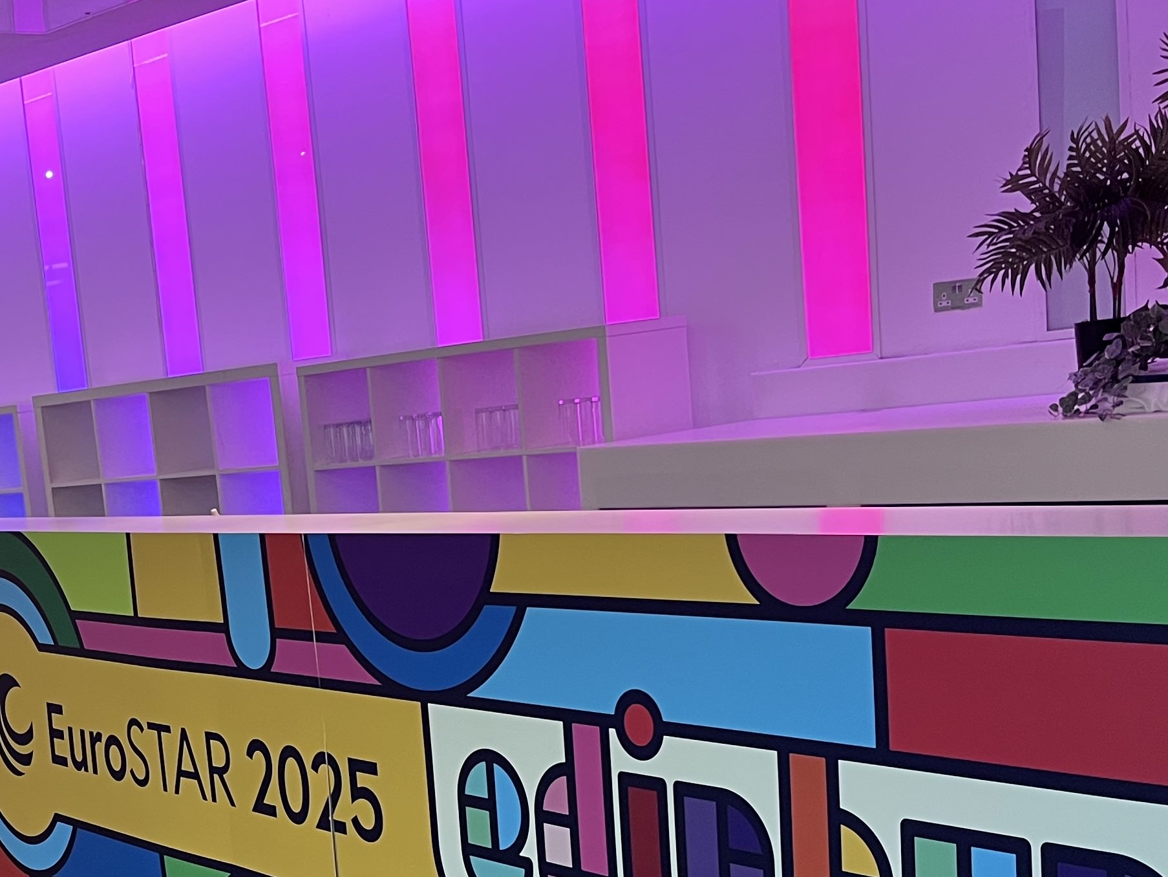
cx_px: 93
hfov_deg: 31.5
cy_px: 757
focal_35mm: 58
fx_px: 1957
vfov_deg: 24.6
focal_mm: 5.1
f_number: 1.6
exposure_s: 1/68
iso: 125
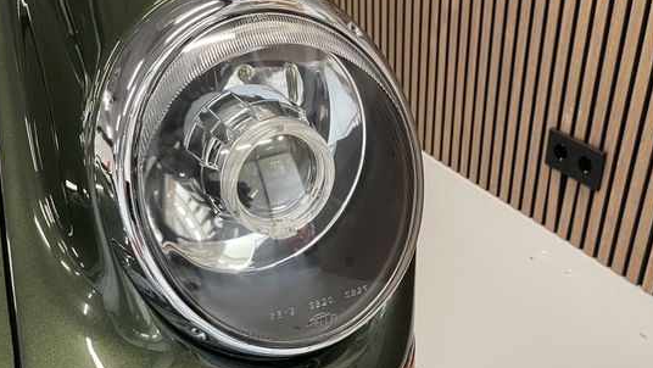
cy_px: 277
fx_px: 676
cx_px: 298
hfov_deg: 51.5
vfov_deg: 30.0
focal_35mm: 39
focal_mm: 5.1
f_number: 1.6
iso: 320
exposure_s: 1/50
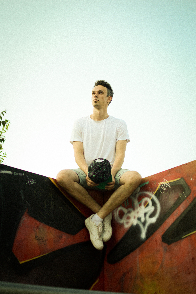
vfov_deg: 37.9
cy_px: 147
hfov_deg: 25.7
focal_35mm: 52
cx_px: 98
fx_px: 430
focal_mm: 35
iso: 100
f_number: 1.8
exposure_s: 1/1000
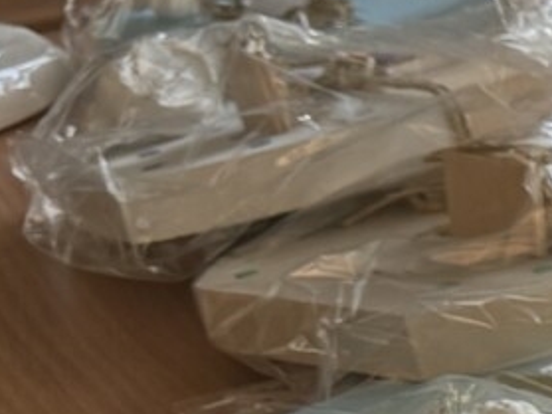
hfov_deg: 9.7
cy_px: 701
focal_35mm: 165
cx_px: 1545
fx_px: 2630
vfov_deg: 8.7
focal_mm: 6.76
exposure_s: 1/192
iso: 80
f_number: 1.78
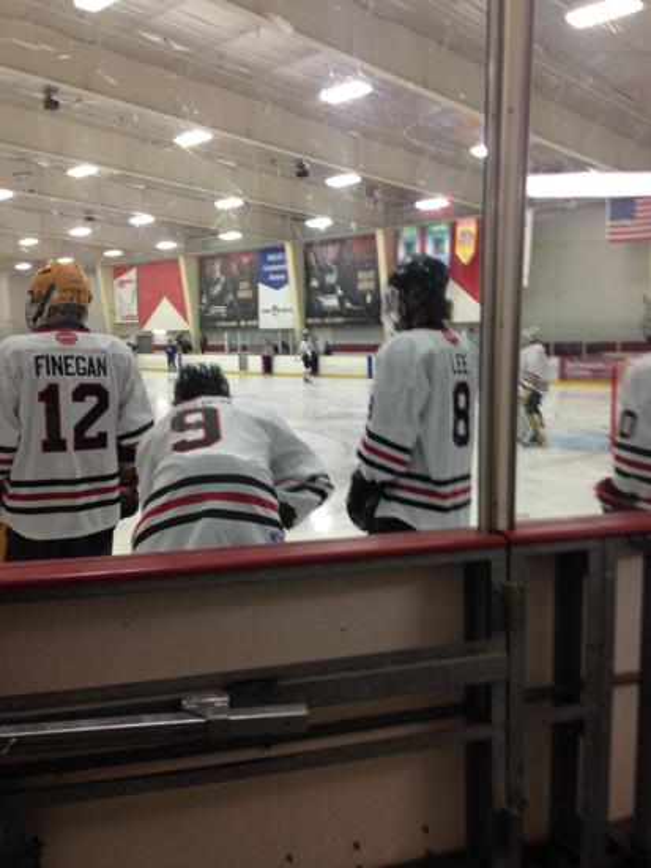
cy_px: 434
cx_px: 326
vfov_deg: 55.3
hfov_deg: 43.0
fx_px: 827
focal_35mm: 33
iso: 50
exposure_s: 1/20
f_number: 2.4
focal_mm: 4.12
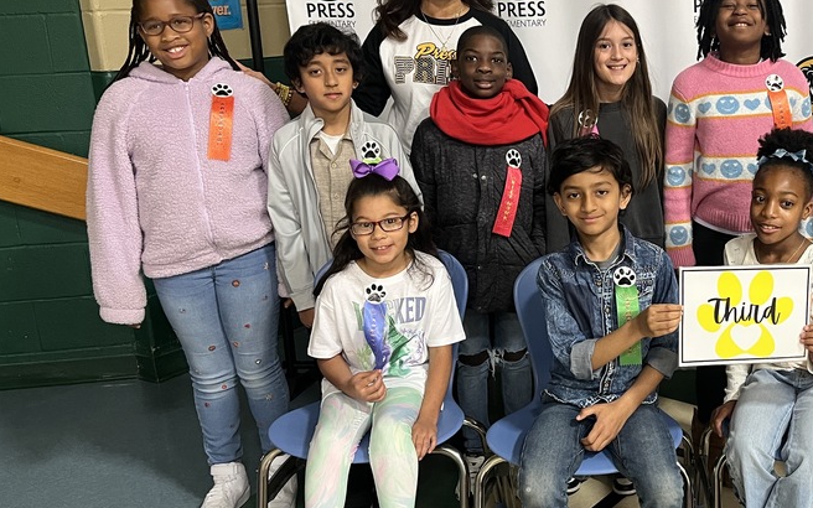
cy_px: 250
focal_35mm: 43
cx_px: 631
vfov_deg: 29.9
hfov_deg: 44.3
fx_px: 953
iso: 320
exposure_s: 1/60
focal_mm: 5.1
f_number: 1.6
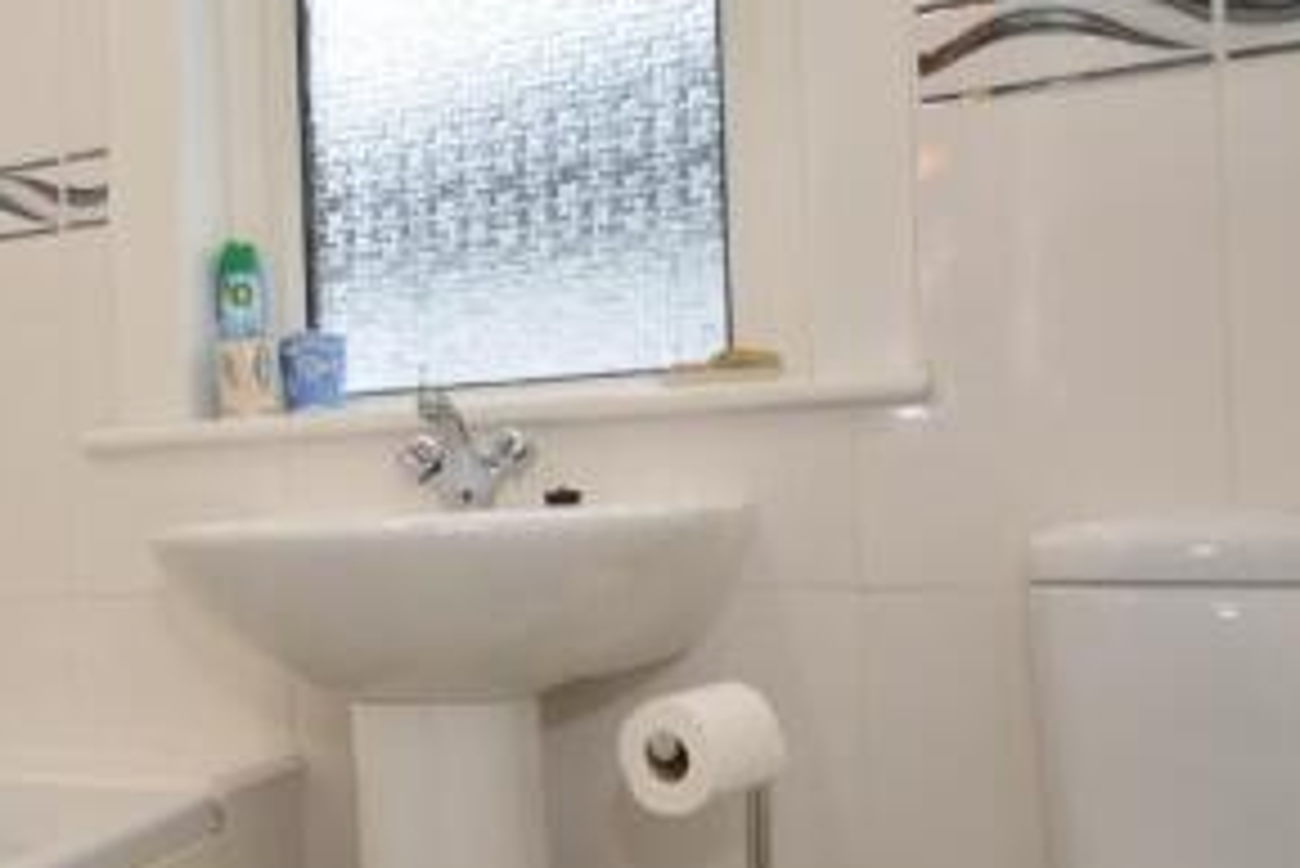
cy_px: 479
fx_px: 1228
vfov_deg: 38.9
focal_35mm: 34
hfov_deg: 53.0
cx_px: 306
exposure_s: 1/15
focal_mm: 10
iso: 100
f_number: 5.6
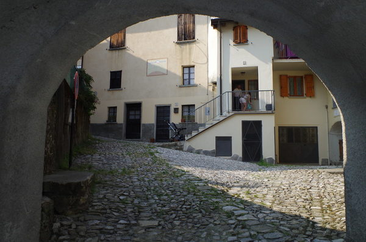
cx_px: 183
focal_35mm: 30
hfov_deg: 62.0
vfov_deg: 43.4
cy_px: 121
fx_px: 304
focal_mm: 20
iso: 640
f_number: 16
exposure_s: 1/100
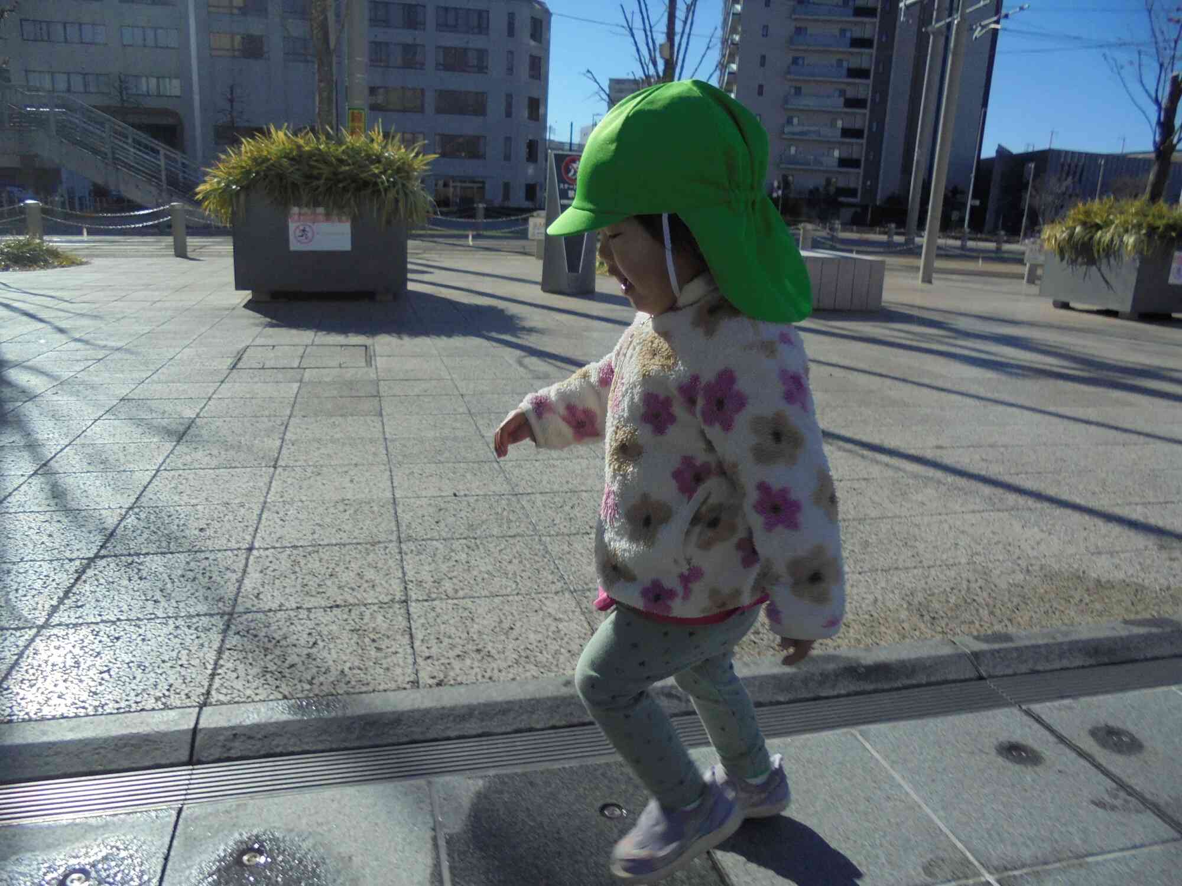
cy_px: 443
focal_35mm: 26
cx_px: 591
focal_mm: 4.6
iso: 100
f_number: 11.5
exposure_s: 1/250
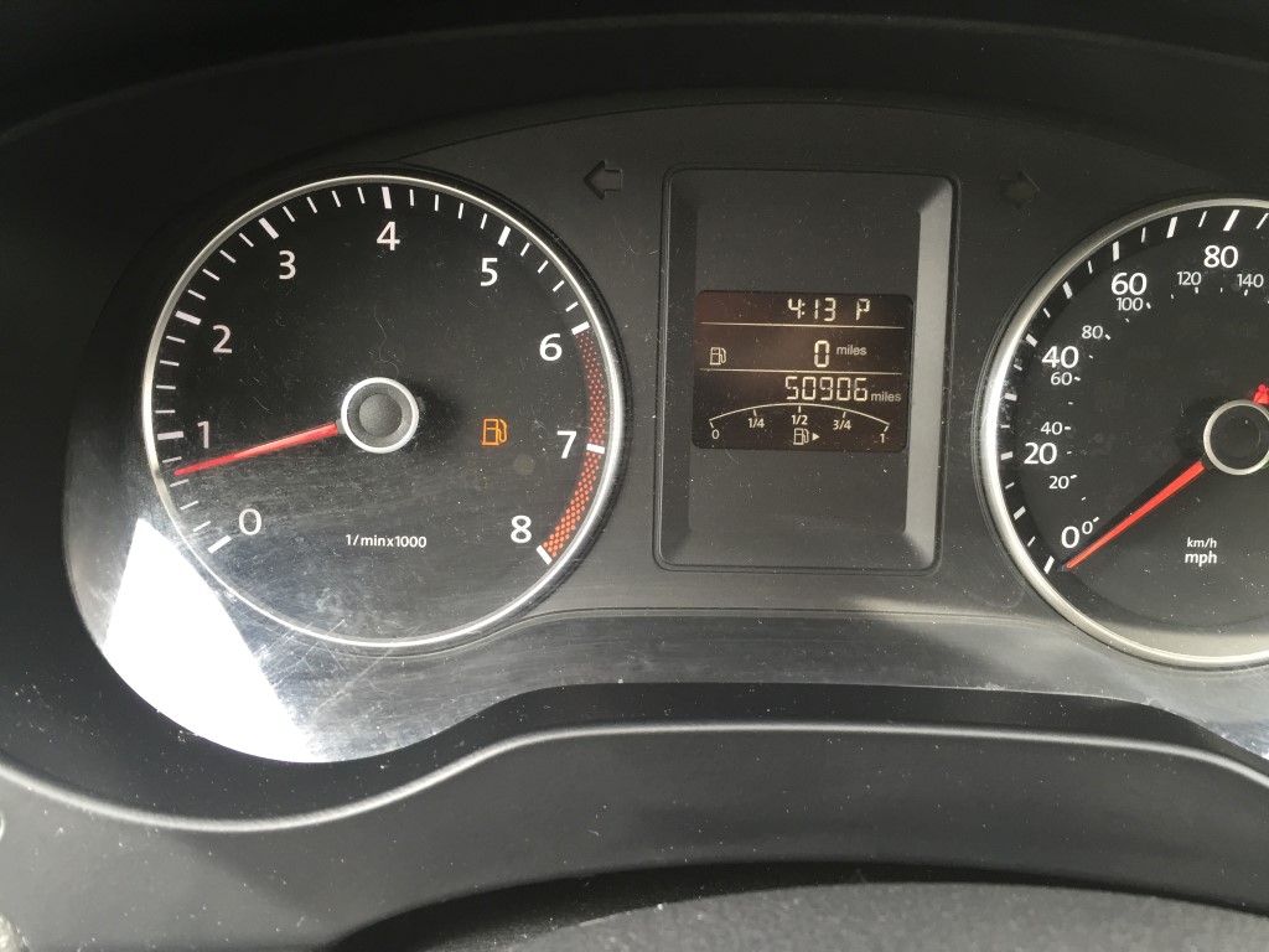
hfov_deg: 61.7
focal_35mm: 29
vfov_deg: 48.2
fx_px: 1063
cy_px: 476
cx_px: 634
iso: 32
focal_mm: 4.15
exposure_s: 1/30
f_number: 2.2
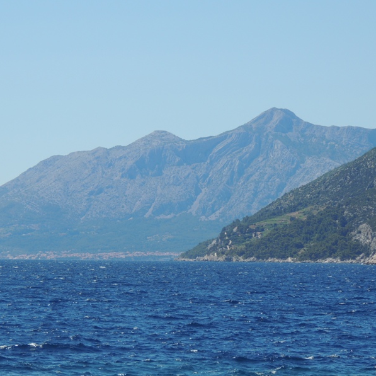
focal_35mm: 219
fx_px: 2691
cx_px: 178
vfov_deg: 8.0
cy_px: 188
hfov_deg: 8.0
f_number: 4.6
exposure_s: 1/800
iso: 100
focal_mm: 33
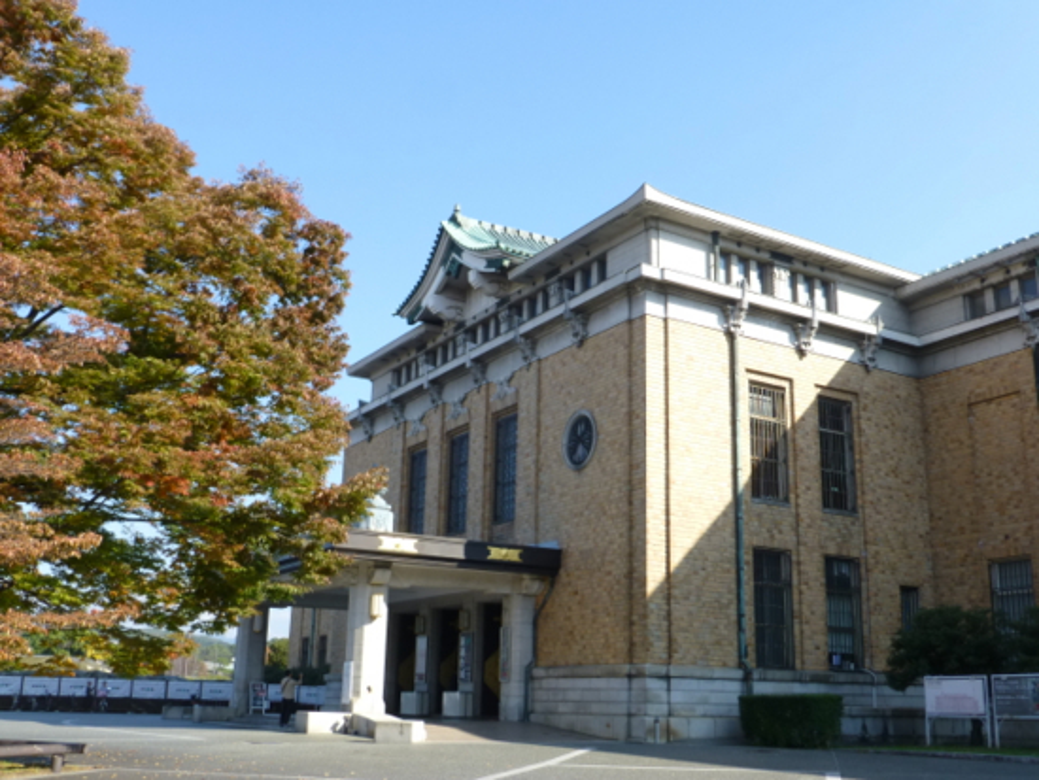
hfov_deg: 47.8
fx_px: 1171
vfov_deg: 36.8
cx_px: 520
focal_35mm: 39
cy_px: 390
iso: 100
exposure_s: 1/400
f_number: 3.9
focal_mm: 6.9
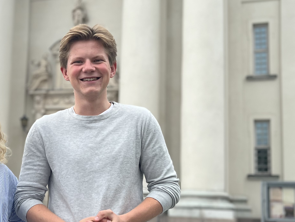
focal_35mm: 57
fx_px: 486
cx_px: 69
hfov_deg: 33.0
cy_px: 133
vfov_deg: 25.6
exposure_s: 1/2299
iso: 50
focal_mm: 5.7
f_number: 1.5
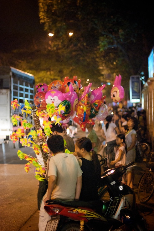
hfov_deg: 17.9
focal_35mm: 76
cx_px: 77
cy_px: 116
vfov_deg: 26.7
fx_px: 488
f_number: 1.4
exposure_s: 1/100
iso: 1600
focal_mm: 50
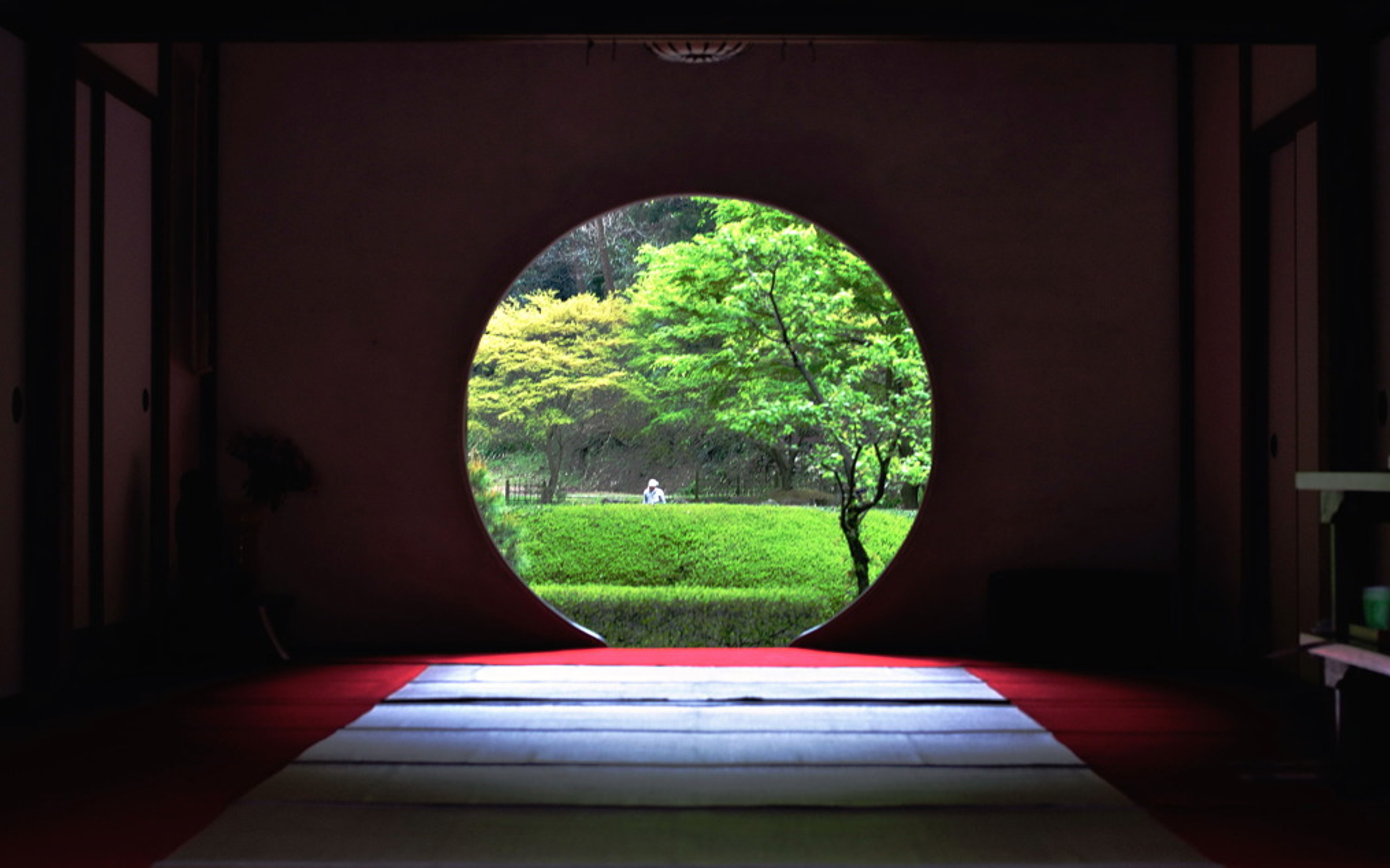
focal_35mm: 77
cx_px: 697
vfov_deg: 16.9
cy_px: 455
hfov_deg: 26.8
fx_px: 2916
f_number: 5.6
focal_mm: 50
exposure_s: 1/30
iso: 200
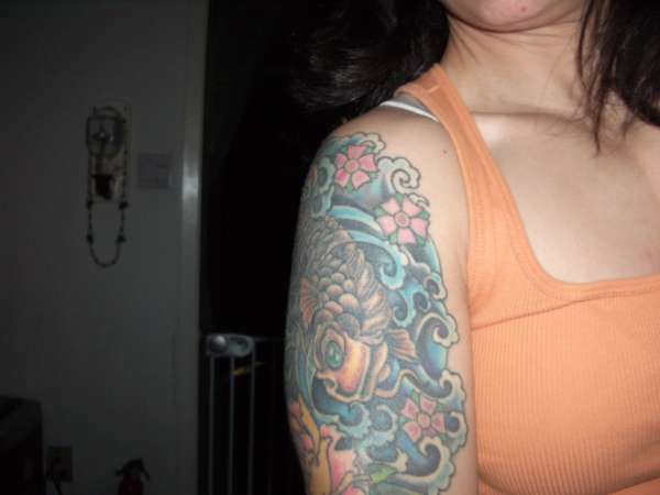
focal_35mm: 35
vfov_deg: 40.7
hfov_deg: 52.6
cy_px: 248
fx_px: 667
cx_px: 330
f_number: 2.6
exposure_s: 1/60
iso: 200
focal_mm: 5.8
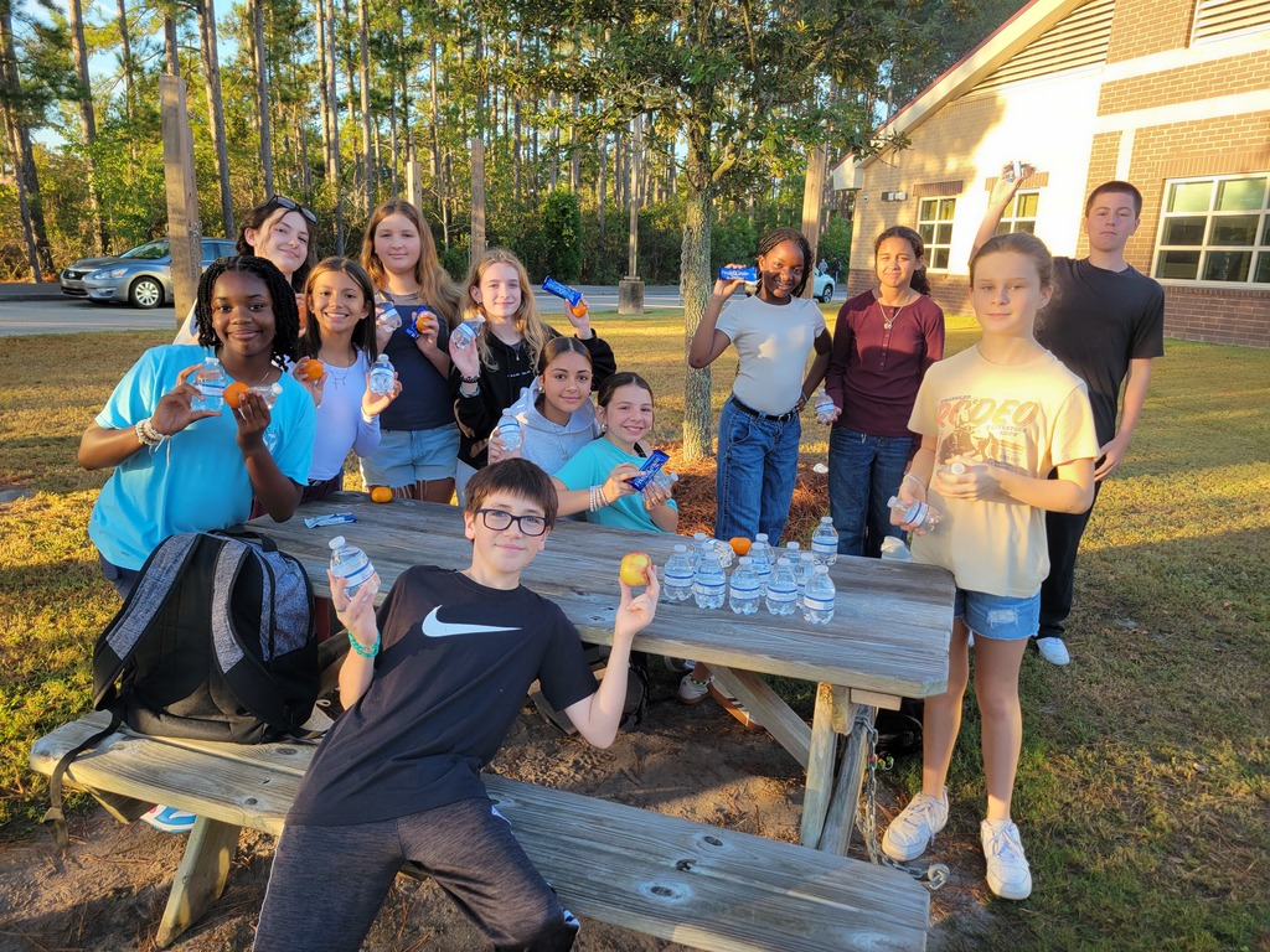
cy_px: 476
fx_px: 954
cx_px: 635
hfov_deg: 67.3
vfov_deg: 53.1
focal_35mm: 26
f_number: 1.8
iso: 40
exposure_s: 1/208
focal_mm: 5.4
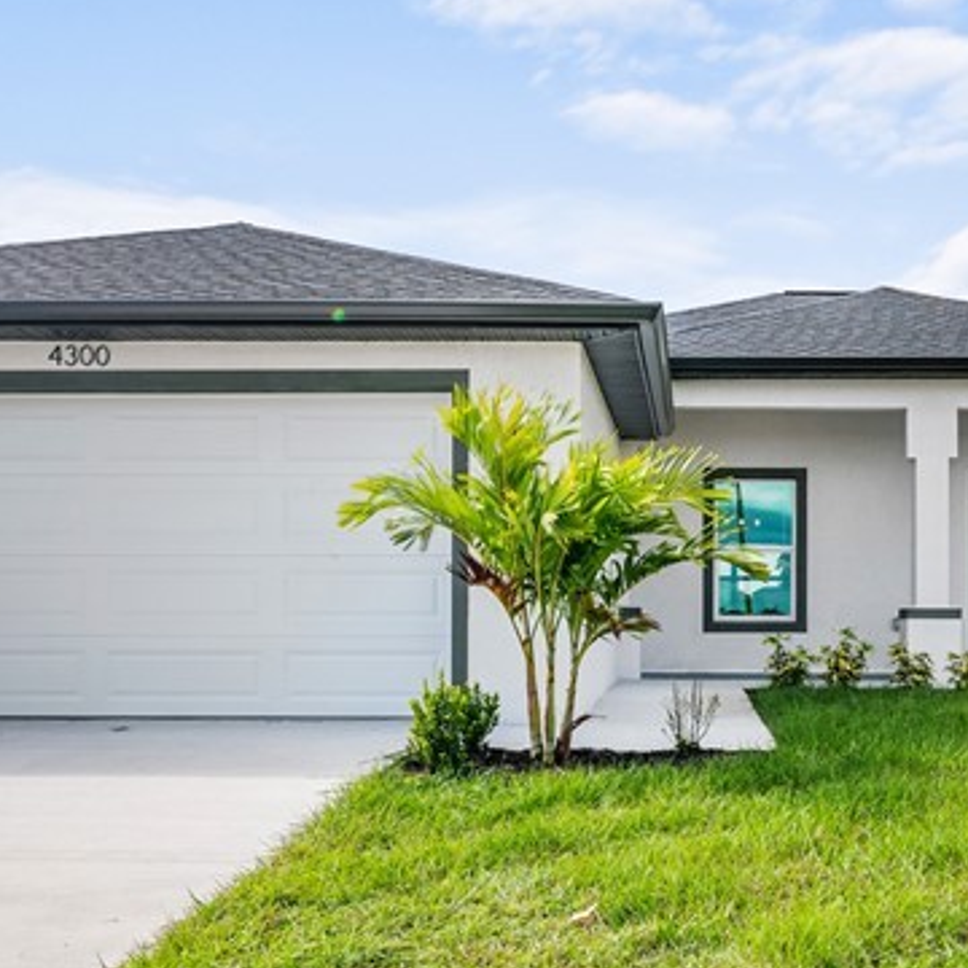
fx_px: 1297
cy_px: 612
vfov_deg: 40.6
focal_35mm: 41
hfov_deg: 40.8
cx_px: 558
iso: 320
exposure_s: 1/125
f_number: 10
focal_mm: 16
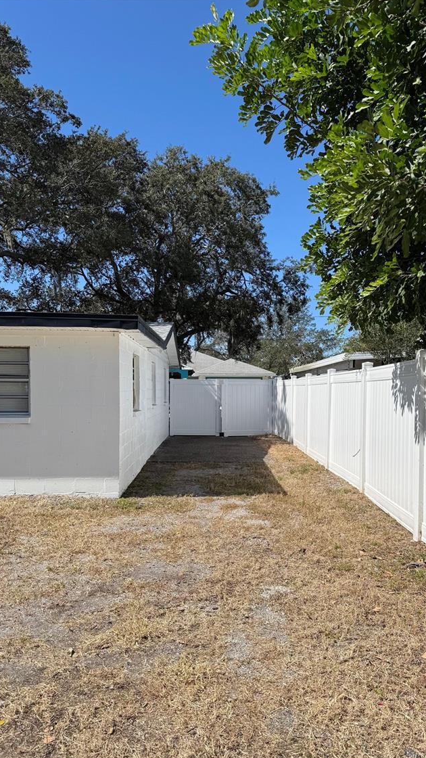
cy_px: 403
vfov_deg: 67.9
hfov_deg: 41.5
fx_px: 563
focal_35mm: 28
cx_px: 211
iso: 80
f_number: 1.78
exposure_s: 1/7092
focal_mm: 6.76
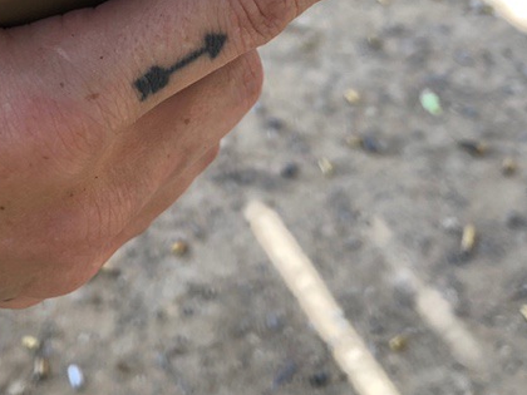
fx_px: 974
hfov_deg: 30.0
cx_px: 162
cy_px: -53
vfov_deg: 21.6
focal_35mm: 64
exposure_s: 1/120
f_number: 1.8
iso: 32
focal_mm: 3.99
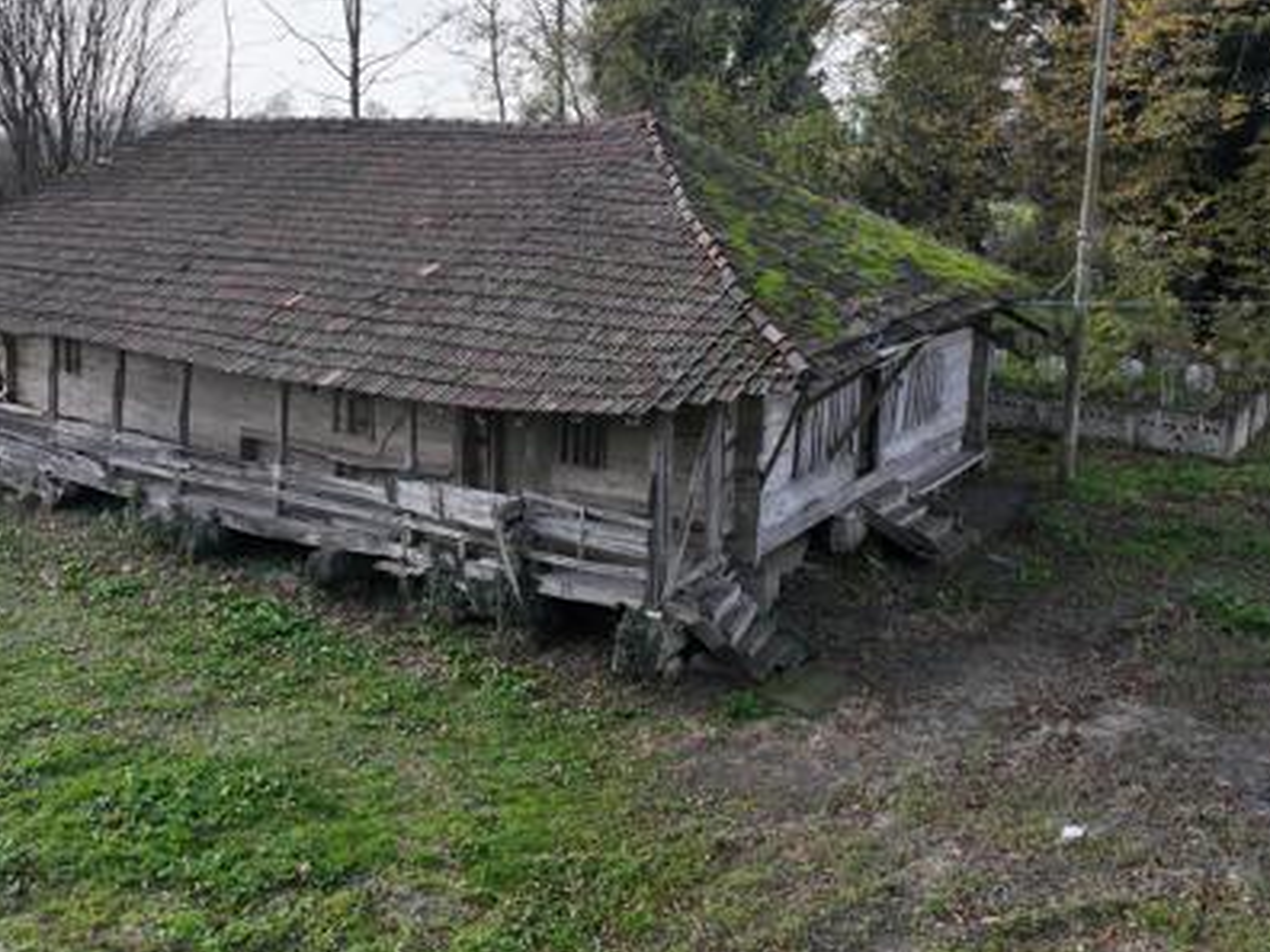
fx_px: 1211
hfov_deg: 55.2
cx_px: 552
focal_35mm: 33
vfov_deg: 42.5
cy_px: 337
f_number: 2.8
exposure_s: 1/2000
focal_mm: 12.29
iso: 410
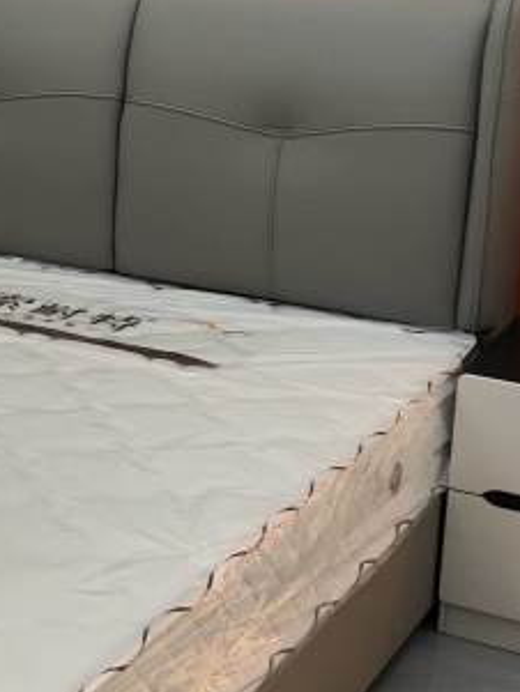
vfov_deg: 22.8
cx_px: -345
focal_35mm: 85
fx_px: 1701
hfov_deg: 15.5
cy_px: 169
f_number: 1.8
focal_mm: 4.68
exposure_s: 1/33.3
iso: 166
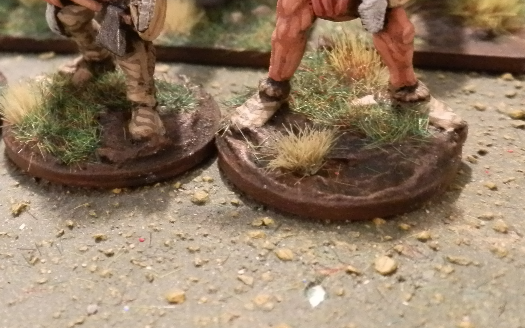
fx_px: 801
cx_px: 133
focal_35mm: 56
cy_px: 25
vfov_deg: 22.5
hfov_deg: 35.5
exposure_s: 1/40
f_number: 3.1
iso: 400
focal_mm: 5
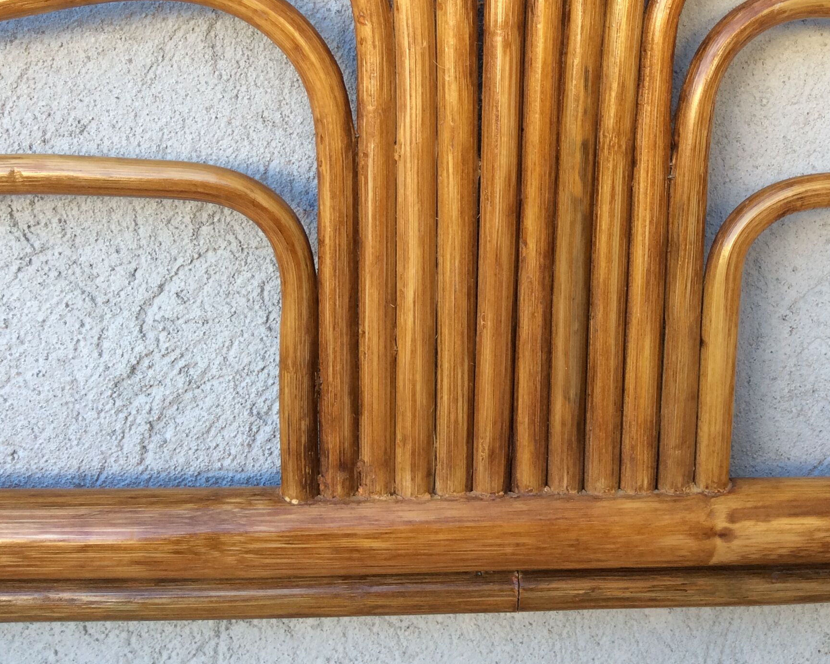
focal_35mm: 47
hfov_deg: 39.3
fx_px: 1155
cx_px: 524
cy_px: 240
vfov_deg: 31.9
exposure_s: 1/101
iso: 32
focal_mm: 3.3
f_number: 2.4
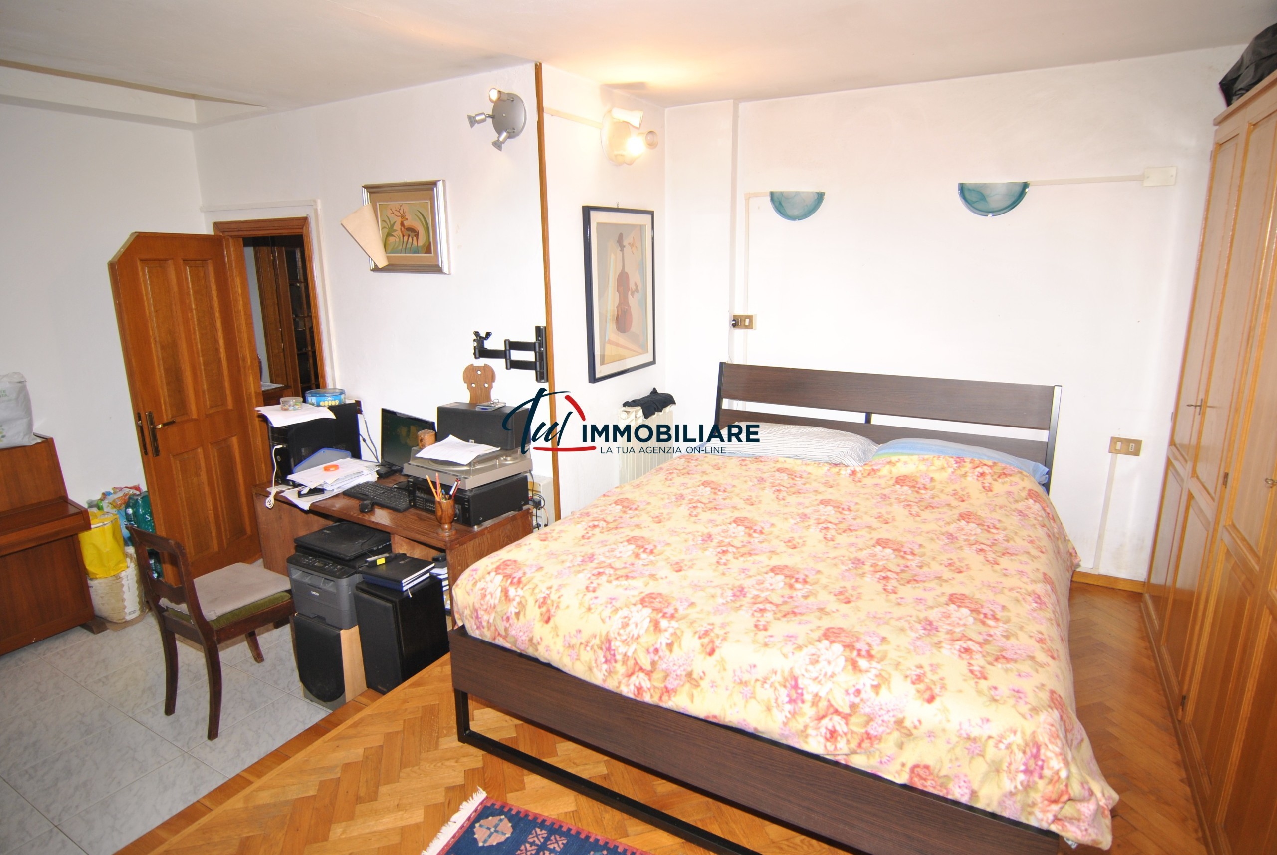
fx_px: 639
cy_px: 428
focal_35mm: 18
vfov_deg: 67.5
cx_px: 638
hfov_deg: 89.9
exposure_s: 1/60
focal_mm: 12
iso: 200
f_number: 4
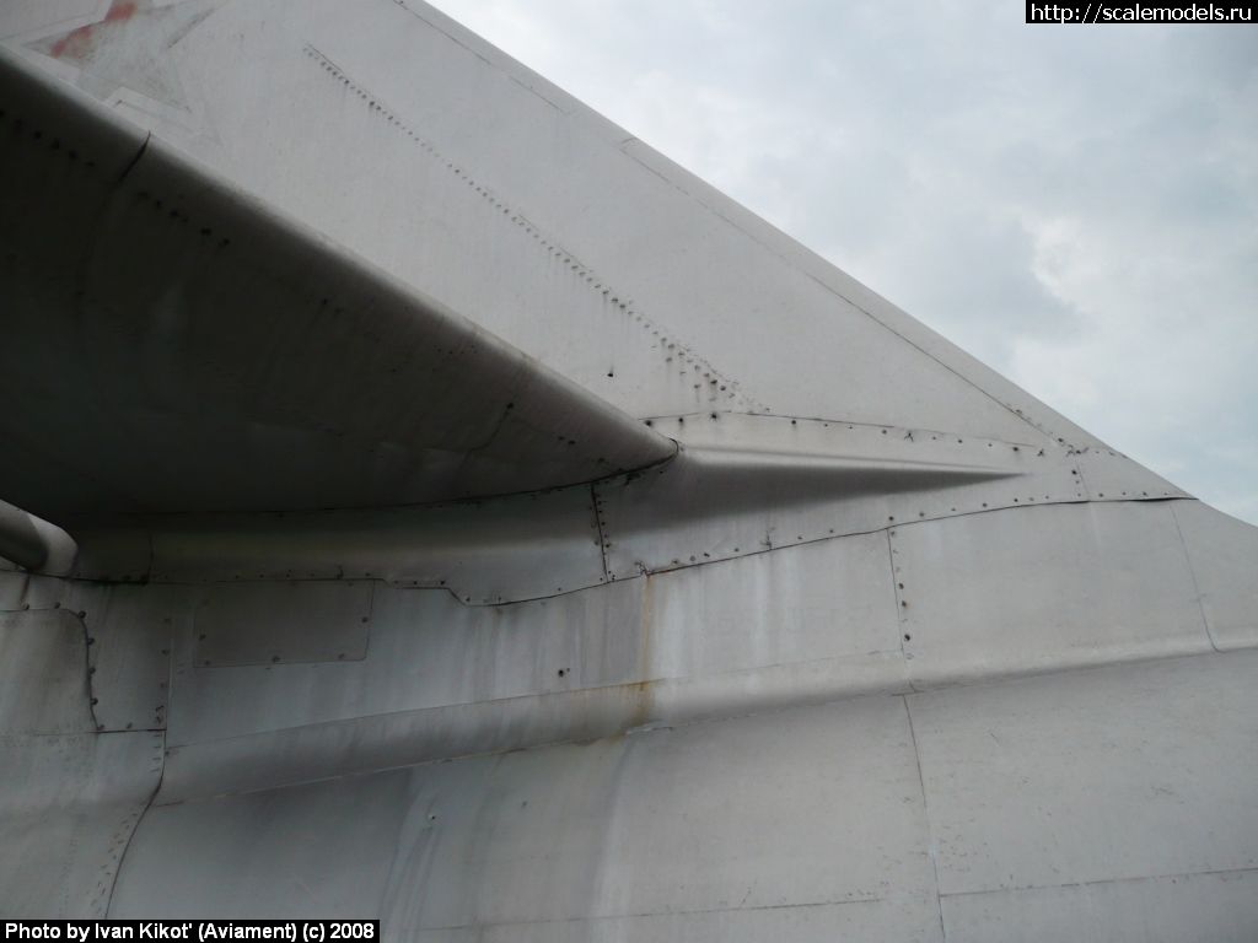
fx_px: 1272
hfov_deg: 52.6
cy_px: 472
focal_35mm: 35
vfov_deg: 40.7
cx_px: 629
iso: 100
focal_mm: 5.8
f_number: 2.8
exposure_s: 1/500
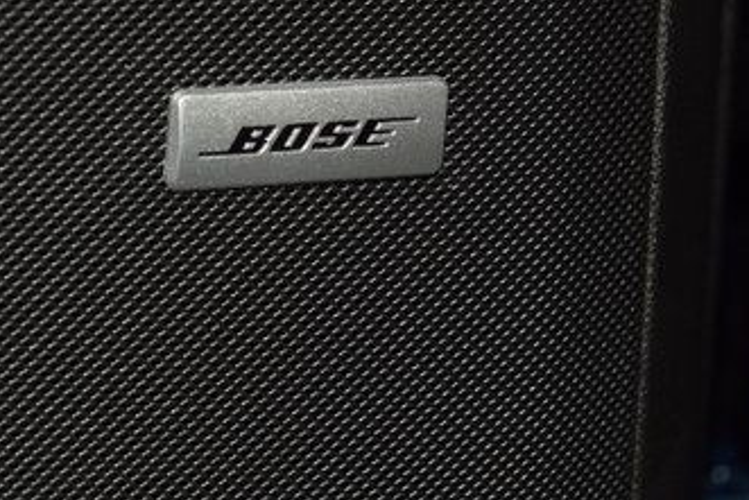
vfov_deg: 6.8
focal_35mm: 203
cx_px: 267
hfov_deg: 10.1
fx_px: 4225
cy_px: 101
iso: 100
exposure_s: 1/125
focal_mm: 70
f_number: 8
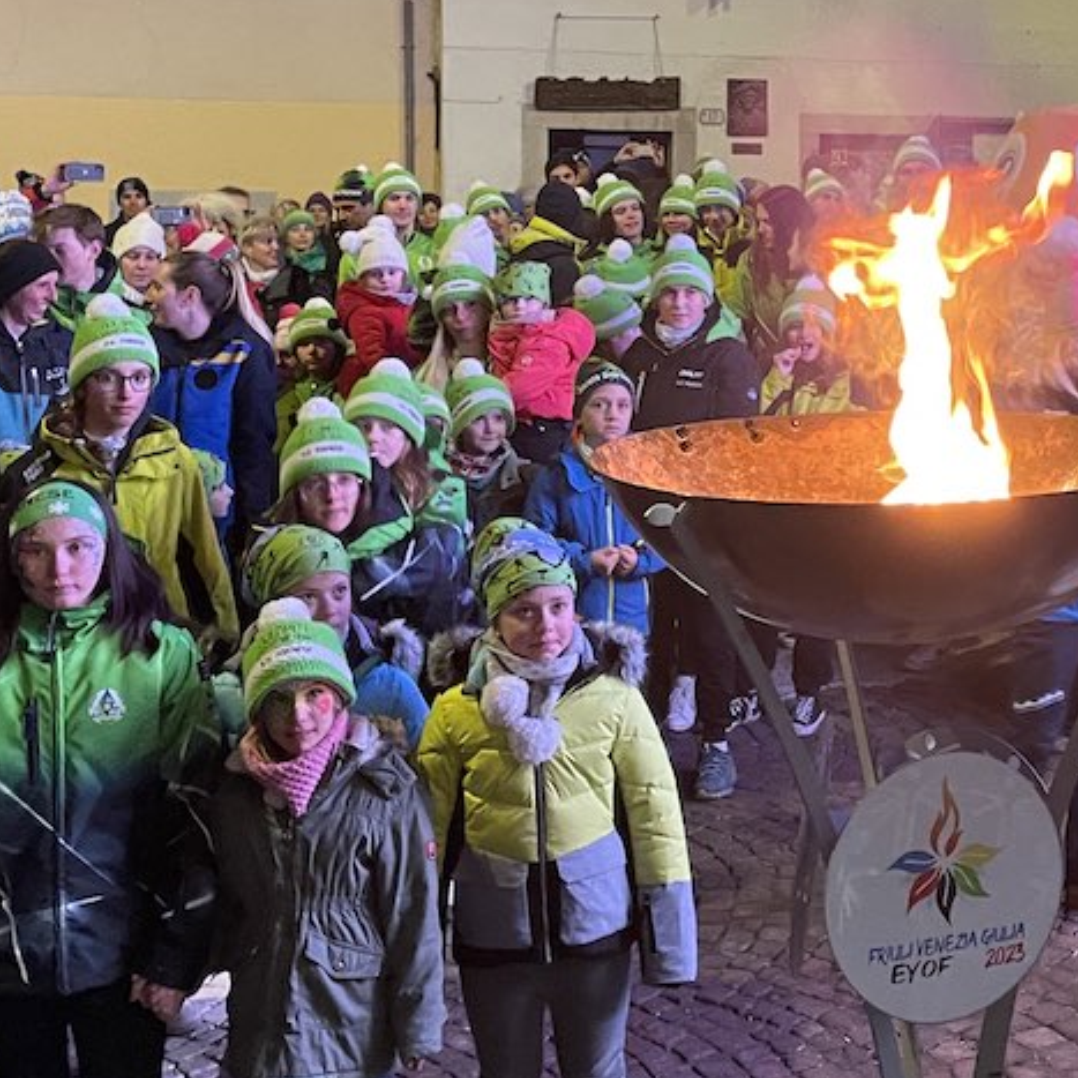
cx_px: 923
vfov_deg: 28.7
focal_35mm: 59
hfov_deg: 28.2
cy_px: 286
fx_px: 2079
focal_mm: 4.2
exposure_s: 1/34
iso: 500
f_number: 1.6
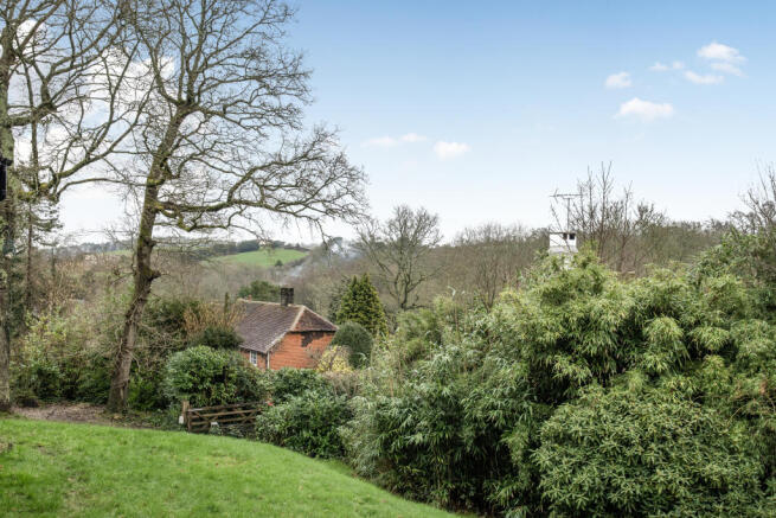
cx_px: 388
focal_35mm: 36
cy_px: 259
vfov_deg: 36.9
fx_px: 776
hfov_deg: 53.1
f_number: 8
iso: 400
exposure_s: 1/60
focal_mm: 24
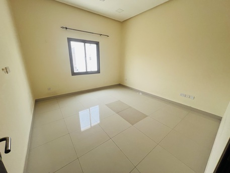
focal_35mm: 13
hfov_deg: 106.2
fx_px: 86
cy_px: 86
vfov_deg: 89.9
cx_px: 115
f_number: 1.8
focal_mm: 1.57
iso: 80
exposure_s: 1/99
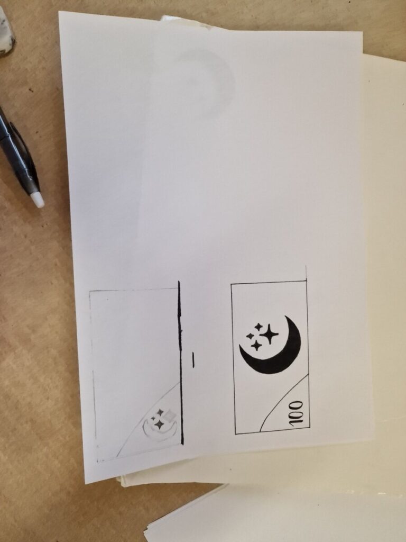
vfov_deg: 73.9
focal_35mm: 23
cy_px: 271
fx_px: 360
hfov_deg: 58.9
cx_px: 203
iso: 50
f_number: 1.8
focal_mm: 6.4
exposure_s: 1/100
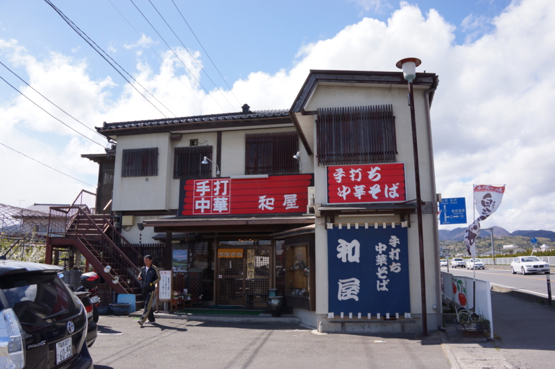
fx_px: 416
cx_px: 278
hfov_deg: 67.4
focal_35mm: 27
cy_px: 184
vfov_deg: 47.9
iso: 100
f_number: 8
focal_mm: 18
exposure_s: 1/250
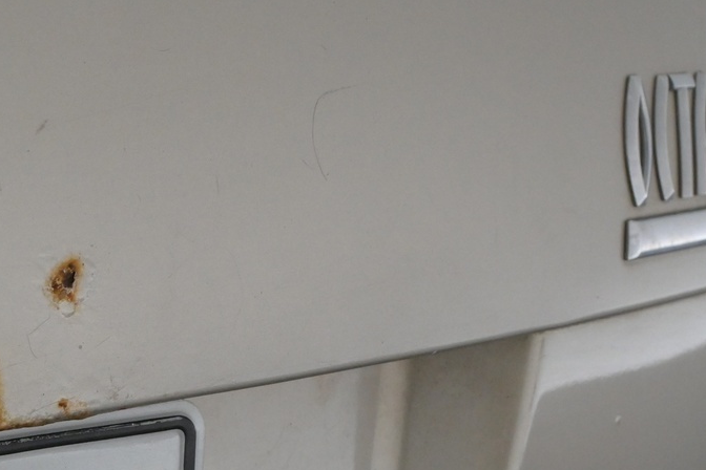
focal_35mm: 94
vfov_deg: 14.5
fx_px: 1843
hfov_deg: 21.1
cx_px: 39
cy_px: 355
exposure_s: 1/200
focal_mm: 26
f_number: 7.1
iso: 2500
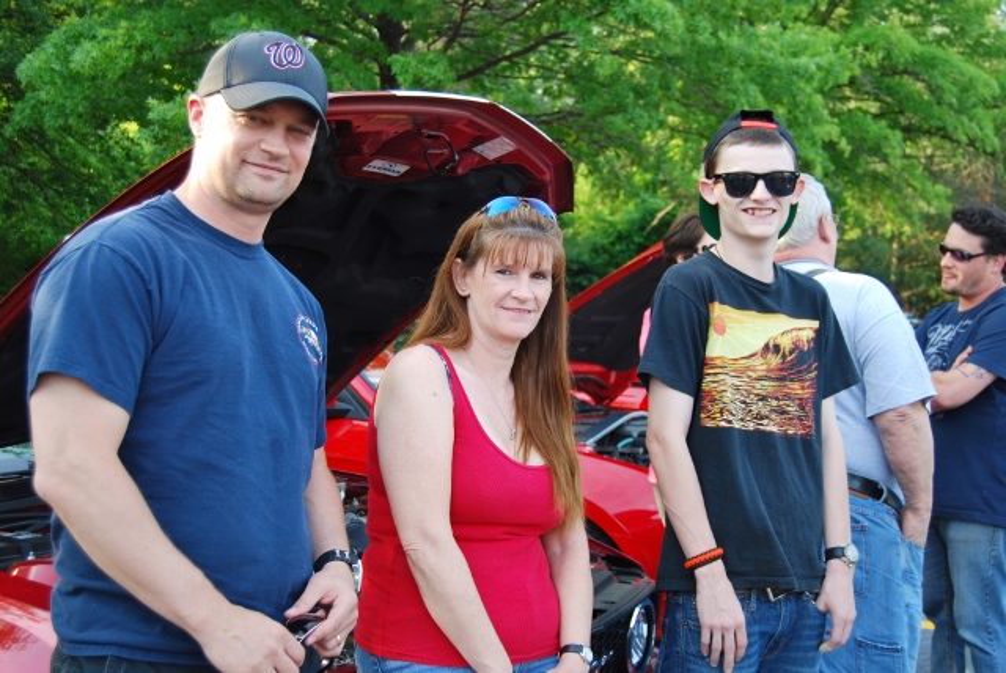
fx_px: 1301
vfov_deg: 29.0
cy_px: 336
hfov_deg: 42.3
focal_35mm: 46
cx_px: 503
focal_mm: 31
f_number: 5
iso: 200
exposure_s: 1/100
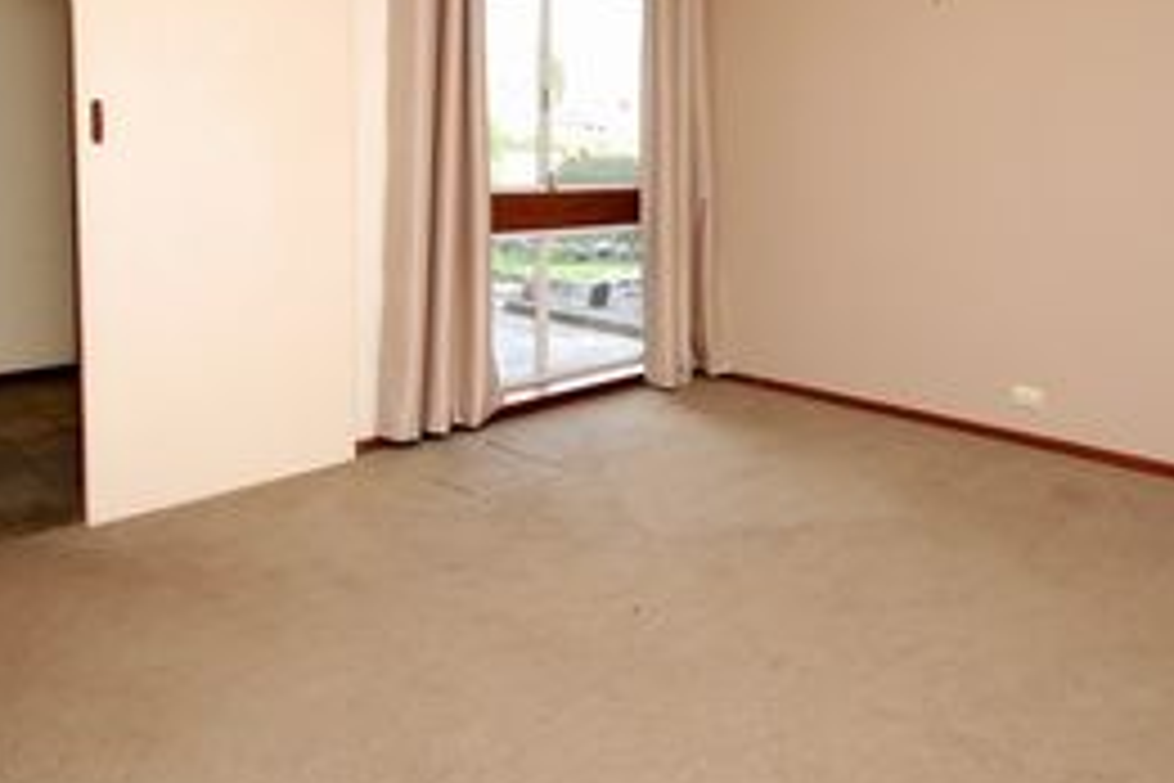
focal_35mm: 27
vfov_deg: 46.6
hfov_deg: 66.9
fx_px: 880
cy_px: 218
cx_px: 684
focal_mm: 10
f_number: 4
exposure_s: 1/60
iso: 400
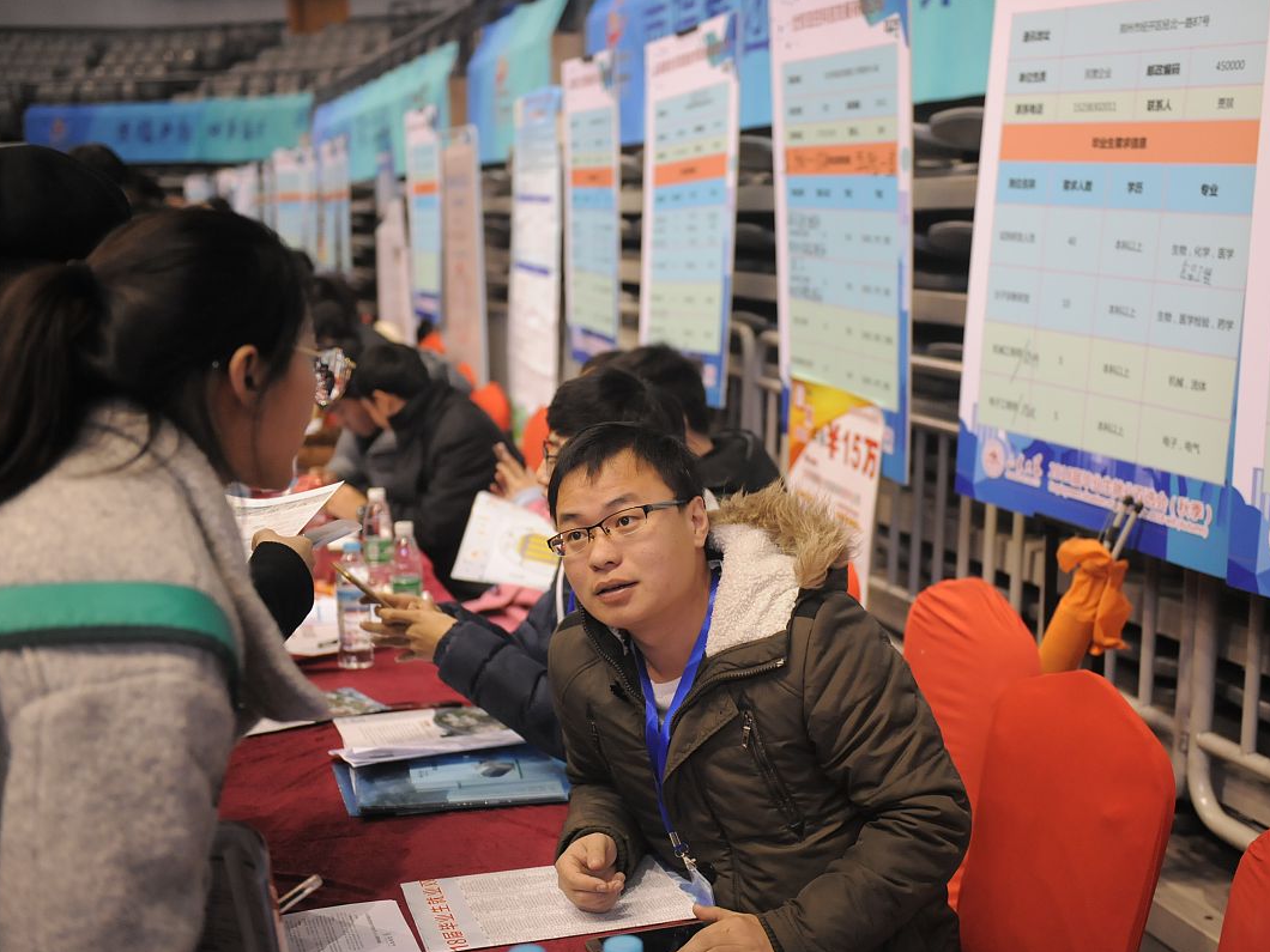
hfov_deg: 38.9
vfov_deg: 29.7
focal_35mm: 49
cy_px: 477
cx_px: 710
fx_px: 1798
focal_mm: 45
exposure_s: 1/200
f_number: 2.8
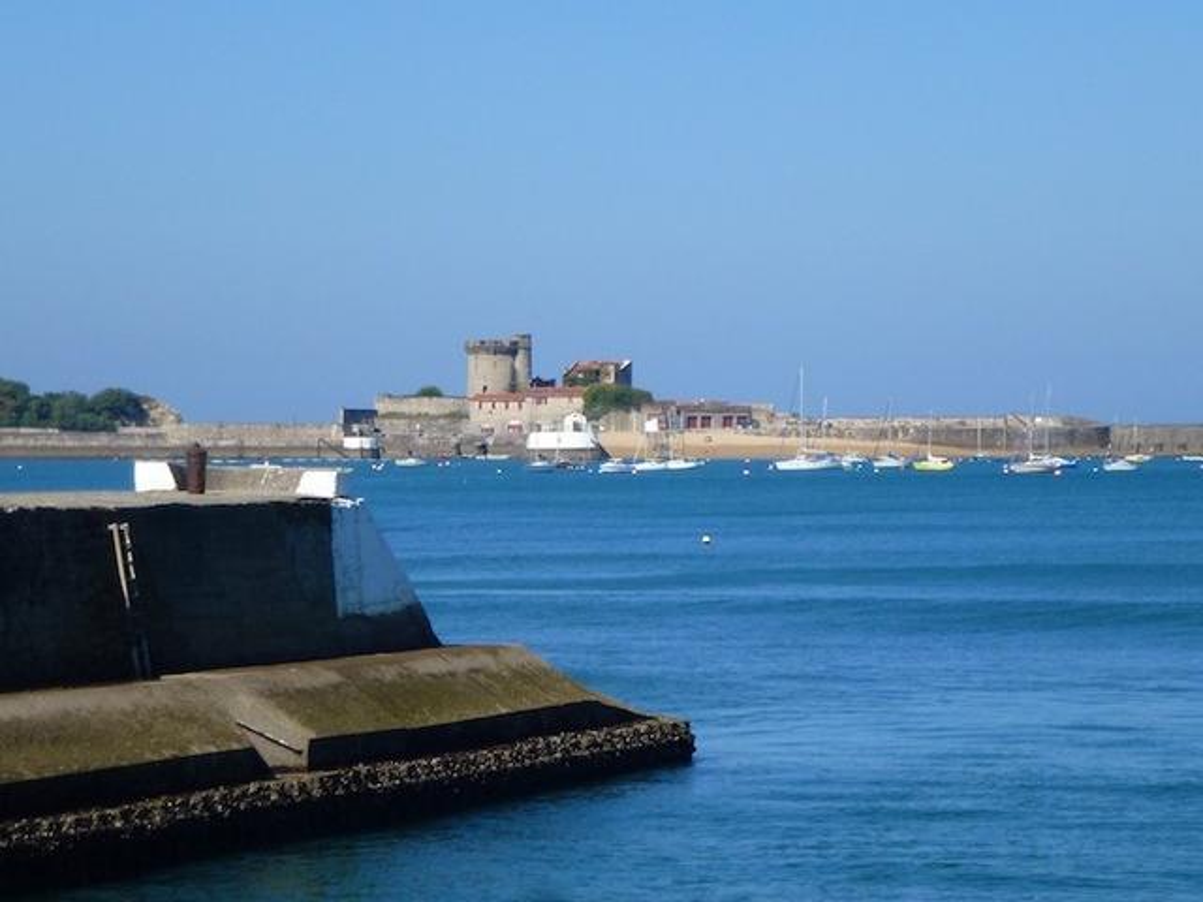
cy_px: 451
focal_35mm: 144
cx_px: 602
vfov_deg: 10.3
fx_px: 5004
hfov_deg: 13.7
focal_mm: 23.4
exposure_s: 1/640
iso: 100
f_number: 5.2
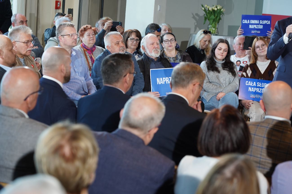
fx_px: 852
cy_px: 97
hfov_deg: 19.5
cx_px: 146
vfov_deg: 13.0
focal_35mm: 105
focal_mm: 105
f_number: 5.6
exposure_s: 1/100
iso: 1000
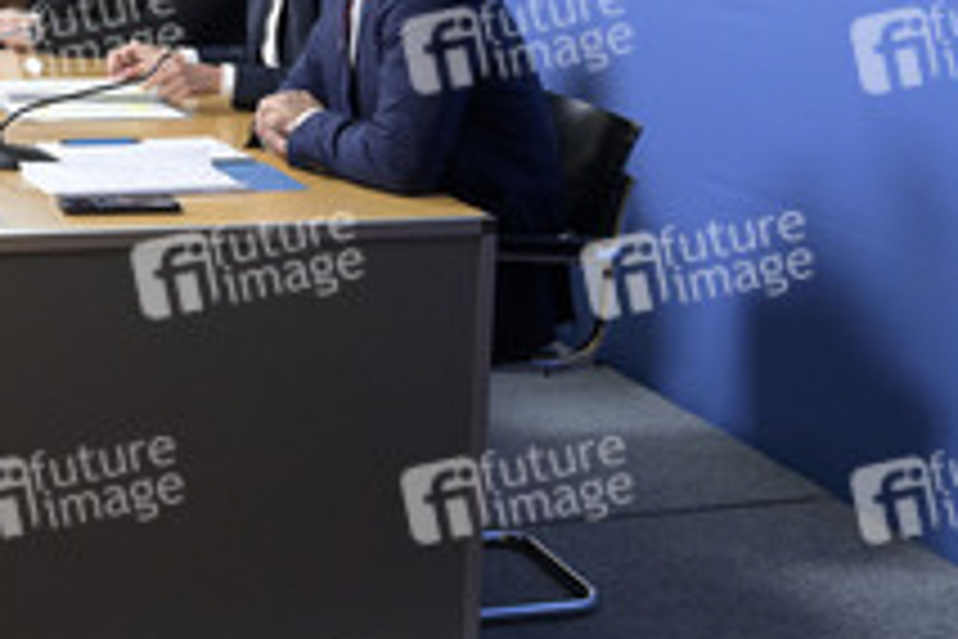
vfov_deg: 18.3
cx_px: 128
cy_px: 153
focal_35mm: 74
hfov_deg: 26.6
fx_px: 1969
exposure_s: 1/400
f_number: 7.1
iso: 6400
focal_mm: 35
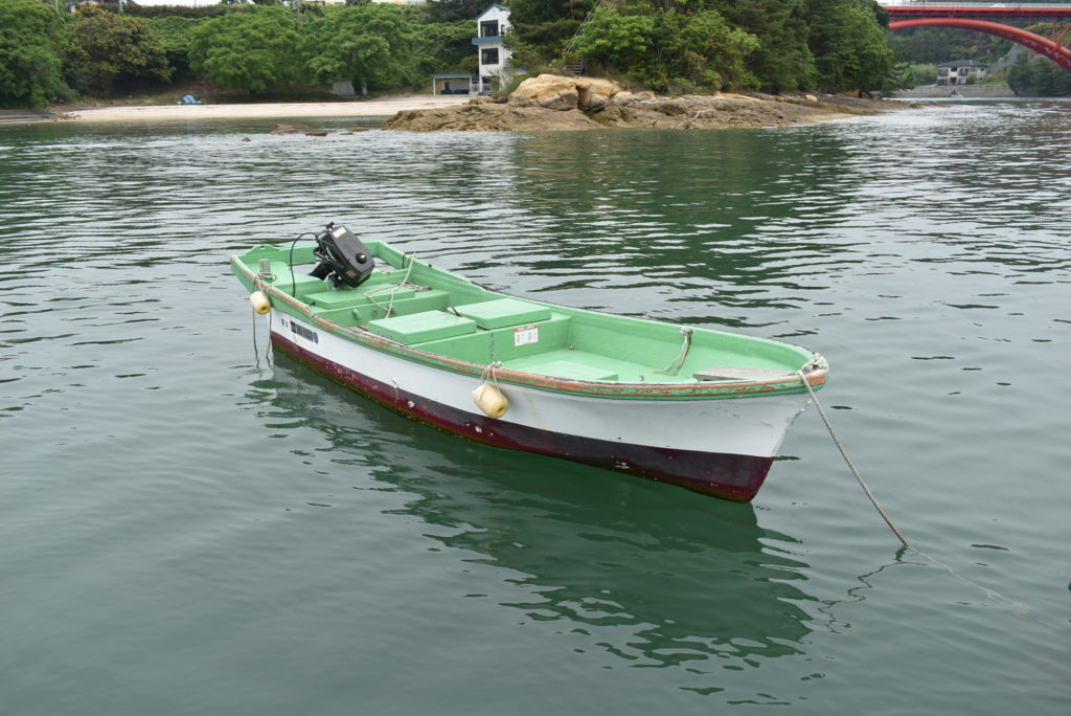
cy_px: 358
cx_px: 536
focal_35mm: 32
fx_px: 938
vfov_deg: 41.8
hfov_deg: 59.5
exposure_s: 1/250
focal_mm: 21
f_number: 8
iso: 100
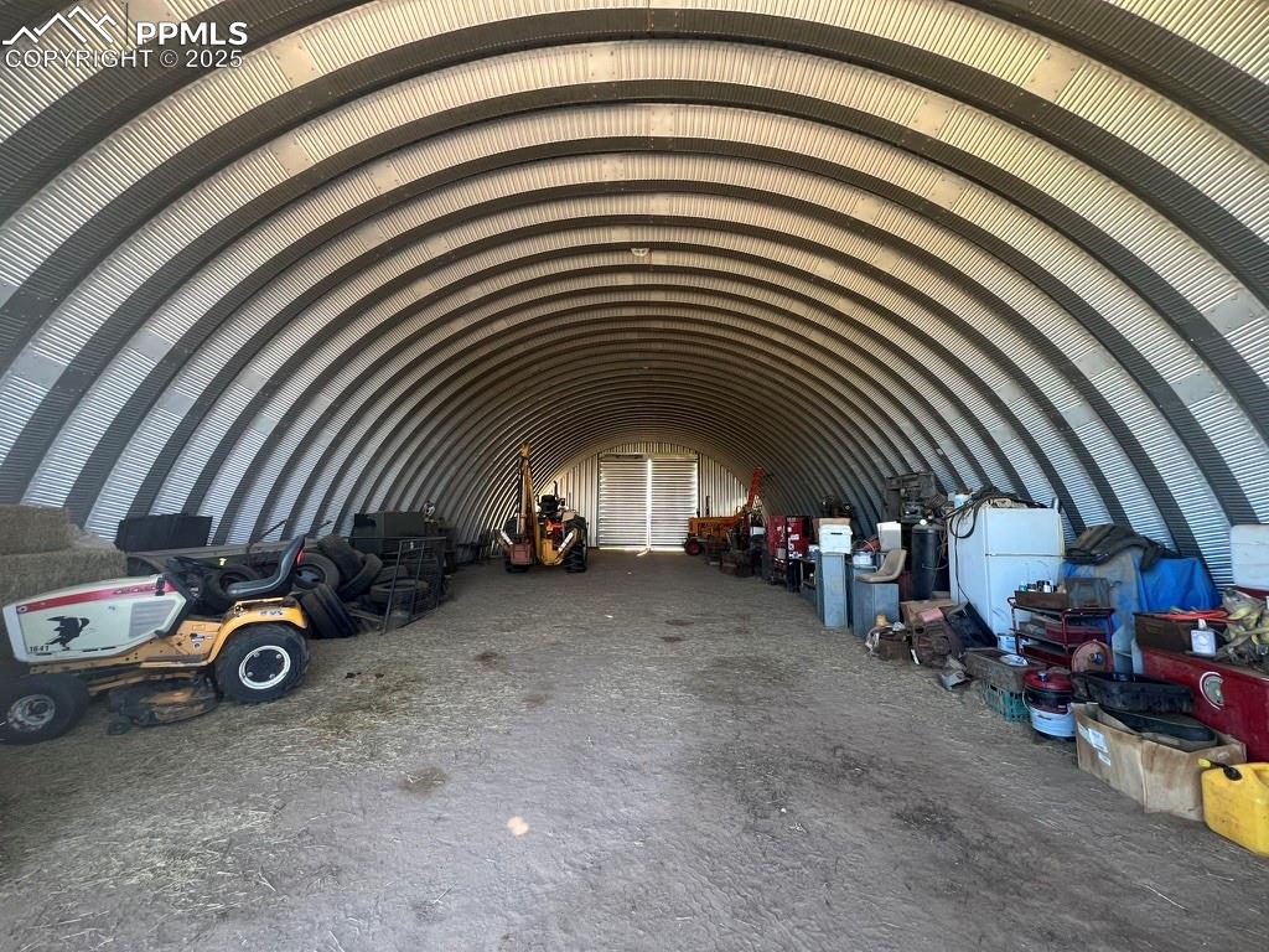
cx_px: 634
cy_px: 476
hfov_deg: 106.2
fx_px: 477
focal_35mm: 13
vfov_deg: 89.9
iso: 125
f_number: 1.8
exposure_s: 1/99
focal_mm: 1.57
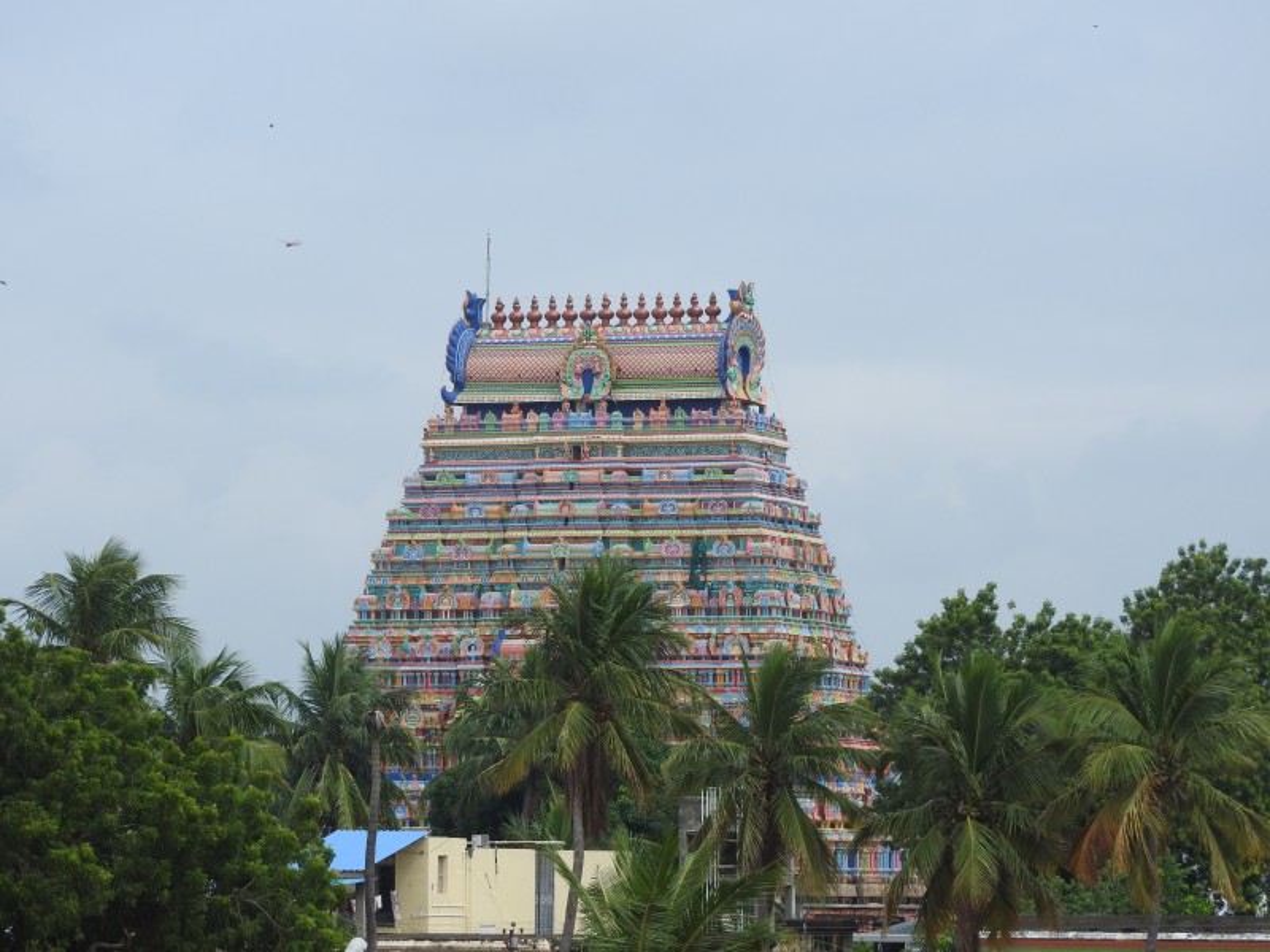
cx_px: 635
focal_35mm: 170
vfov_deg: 8.7
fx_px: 6237
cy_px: 476
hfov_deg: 11.6
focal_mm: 30.5
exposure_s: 1/500
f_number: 5.2
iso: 100
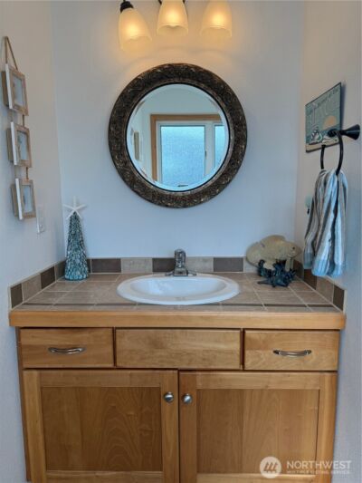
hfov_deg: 56.8
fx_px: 335
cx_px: 181
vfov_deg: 71.6
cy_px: 242
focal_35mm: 24
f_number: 1.78
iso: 100
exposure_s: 1/435
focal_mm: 6.76
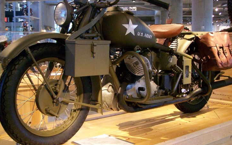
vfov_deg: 23.6
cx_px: 116
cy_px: 69
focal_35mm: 55
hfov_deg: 36.9
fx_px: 348
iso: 400
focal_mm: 8.5
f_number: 3
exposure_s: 1/30
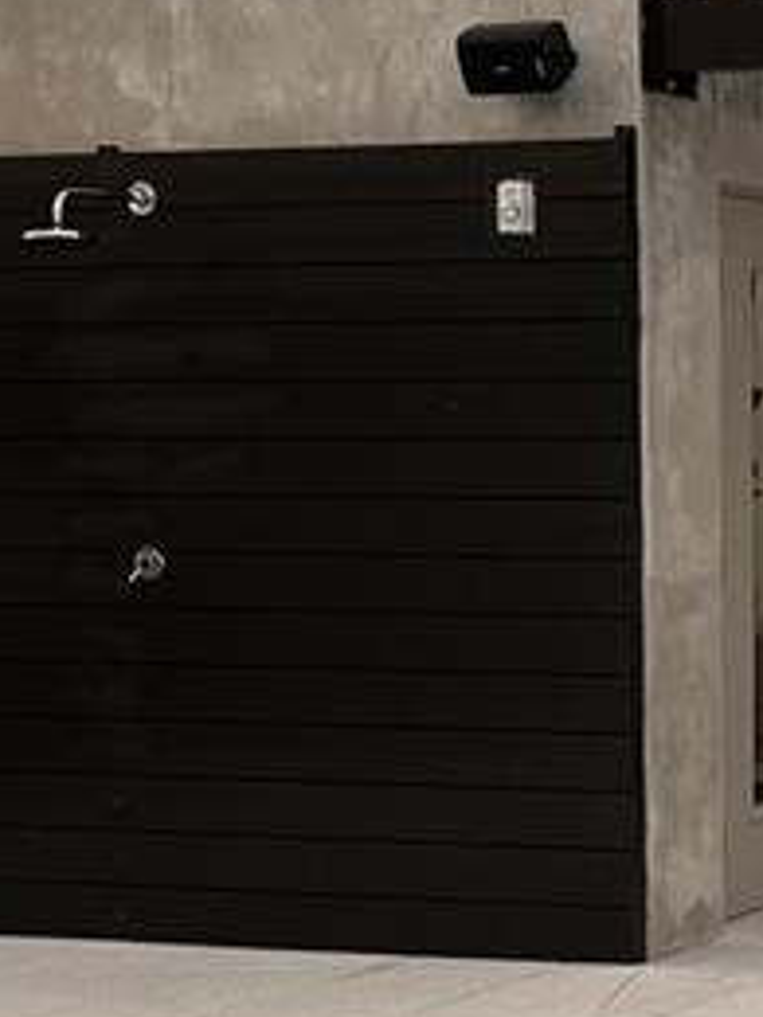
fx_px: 3527
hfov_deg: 12.1
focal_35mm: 120
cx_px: 904
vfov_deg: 16.3
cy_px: 790
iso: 50
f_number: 1.5
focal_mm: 5.7
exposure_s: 1/413
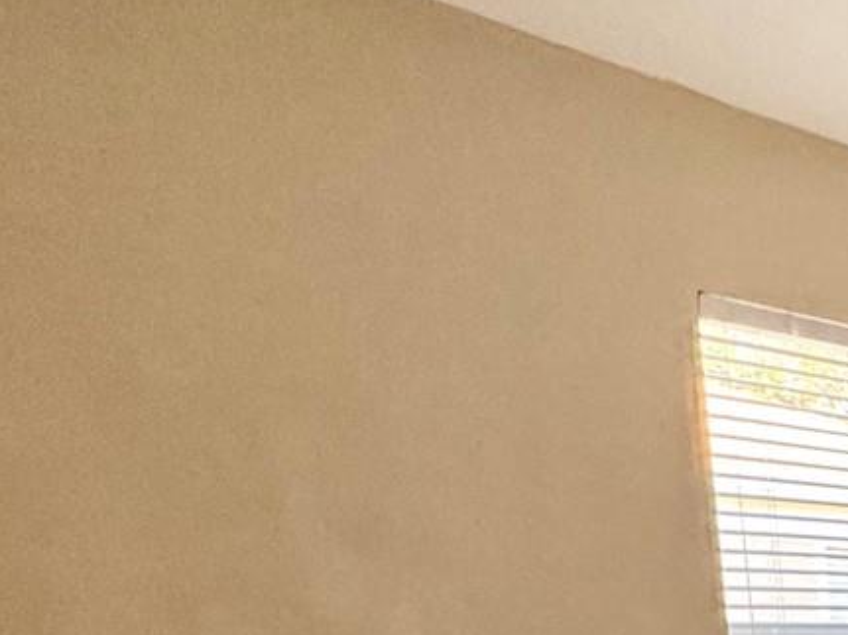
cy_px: 912
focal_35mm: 52
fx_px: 1274
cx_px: 1240
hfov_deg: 27.1
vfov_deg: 23.3
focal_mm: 2.22
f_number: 2.2
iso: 250
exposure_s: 1/120
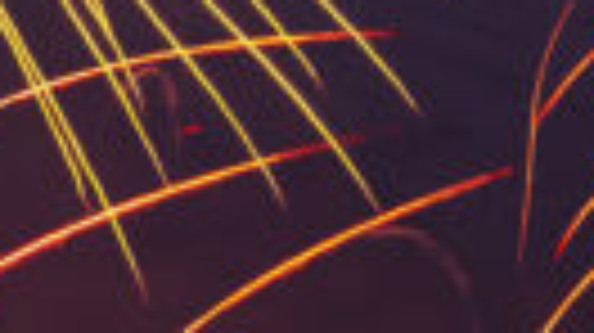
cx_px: 1084
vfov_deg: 0.8
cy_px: -794
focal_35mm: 1505
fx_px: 23685
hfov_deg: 1.4
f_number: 14
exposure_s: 2
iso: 160
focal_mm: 123
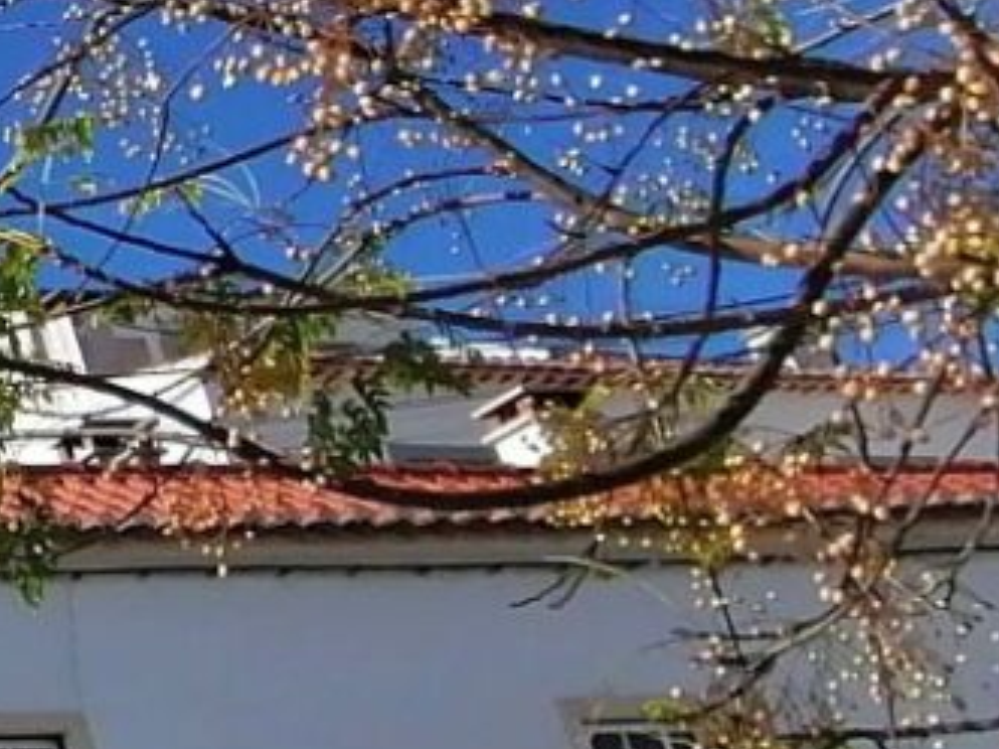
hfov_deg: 16.1
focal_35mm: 79
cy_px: 166
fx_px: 2279
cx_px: -1222
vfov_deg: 18.5
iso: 50
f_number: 2.4
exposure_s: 1/1546
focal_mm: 2.7
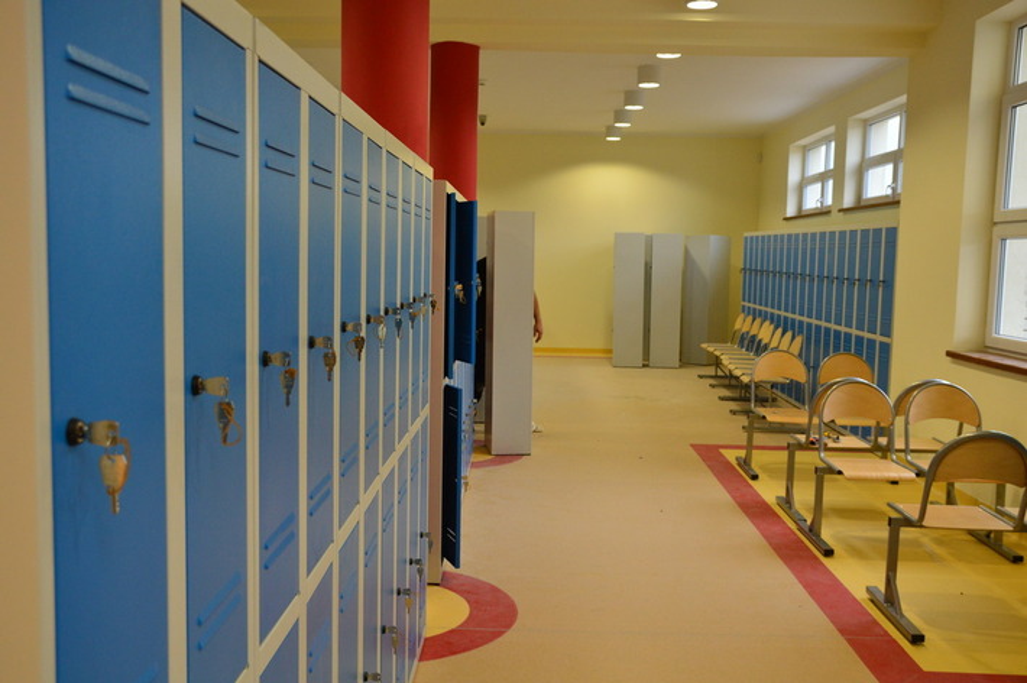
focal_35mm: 36
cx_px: 514
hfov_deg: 53.2
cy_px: 342
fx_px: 1026
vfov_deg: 36.8
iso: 720
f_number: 4.5
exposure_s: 1/125
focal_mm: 24
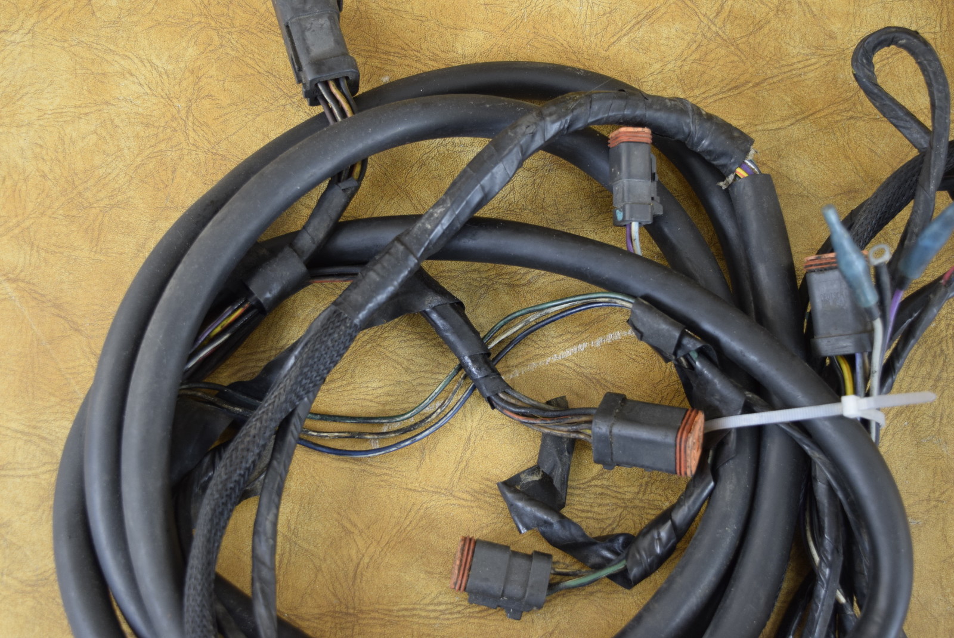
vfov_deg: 28.1
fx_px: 1273
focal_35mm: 48
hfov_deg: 41.1
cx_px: 477
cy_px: 319
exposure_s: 1/125
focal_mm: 32
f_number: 5.6
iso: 800
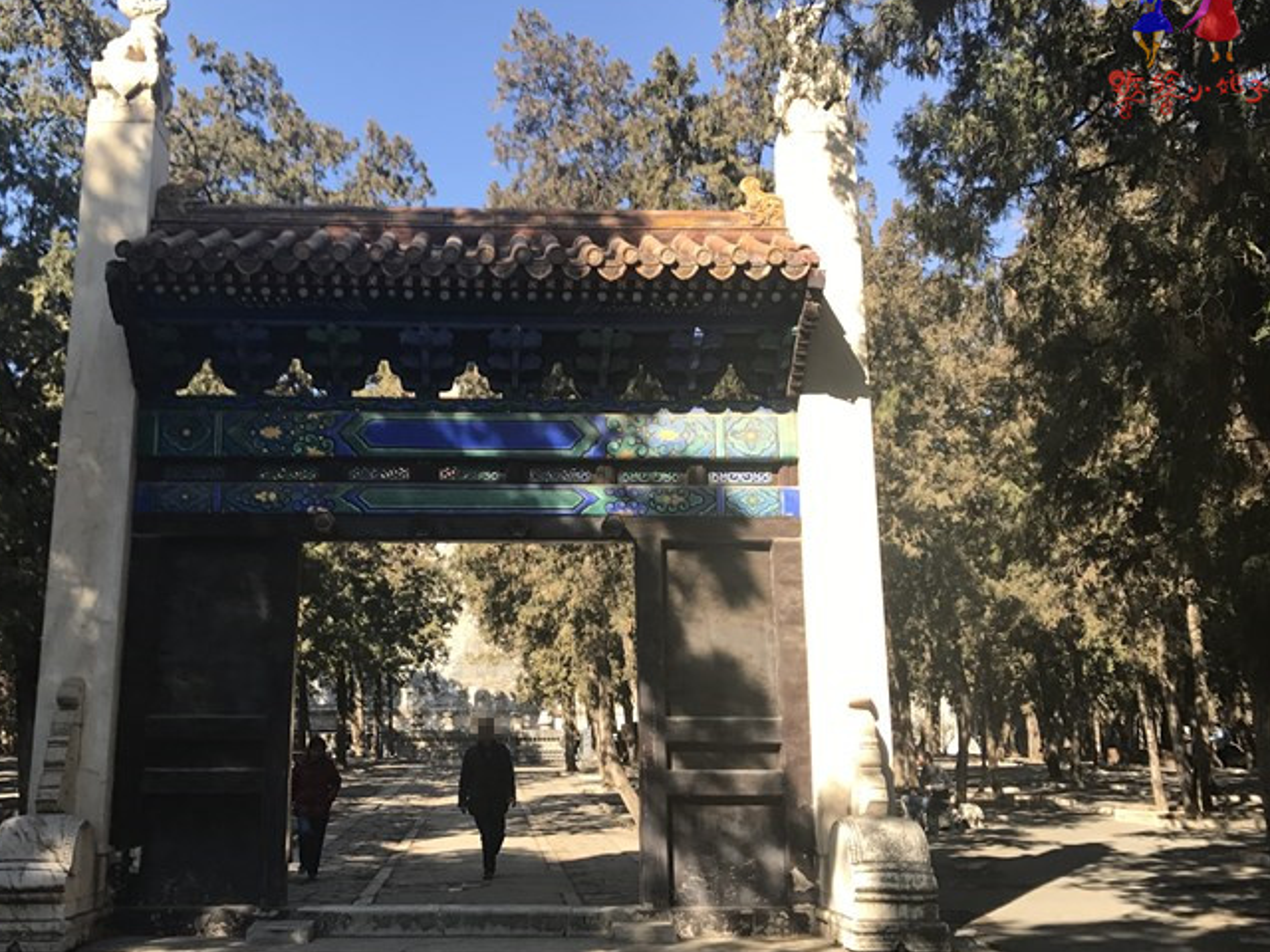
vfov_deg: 40.7
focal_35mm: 35
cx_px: 510
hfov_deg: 52.3
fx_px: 1284
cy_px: 472
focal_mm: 3.99
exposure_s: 1/689
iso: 20
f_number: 1.8
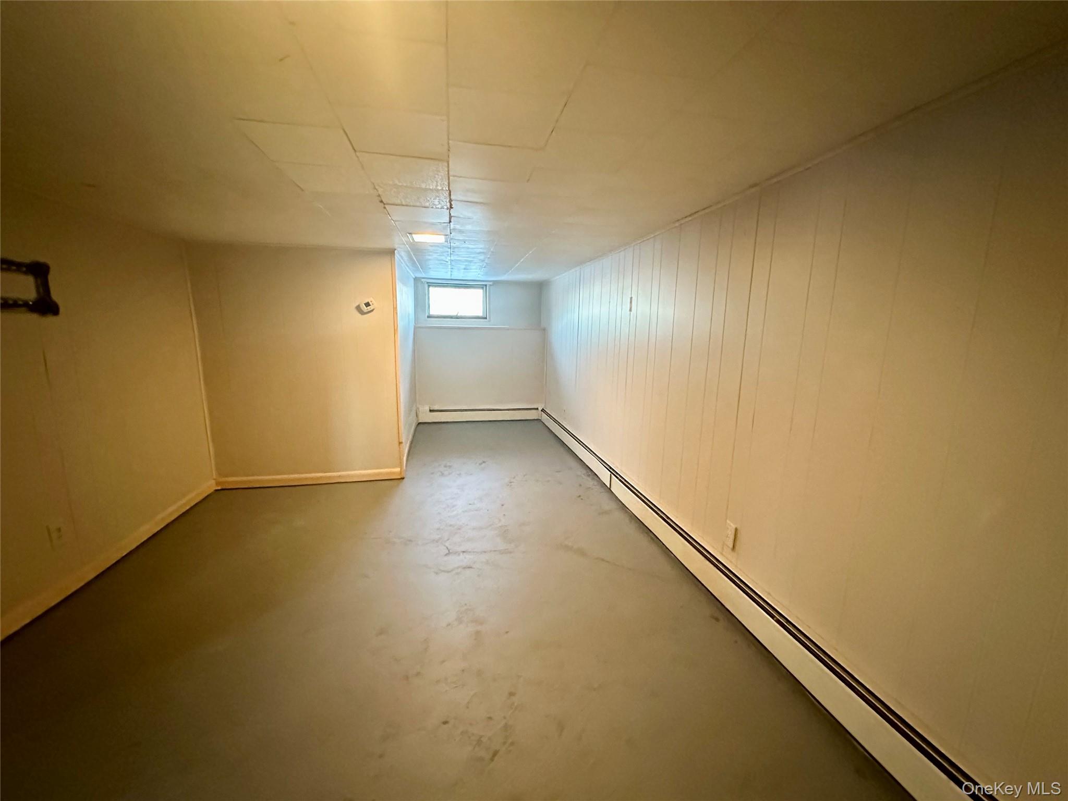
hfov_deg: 102.1
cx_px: 534
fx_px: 432
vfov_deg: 85.7
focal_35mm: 14
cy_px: 400
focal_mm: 2.22
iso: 1000
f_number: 2.2
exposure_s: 1/60
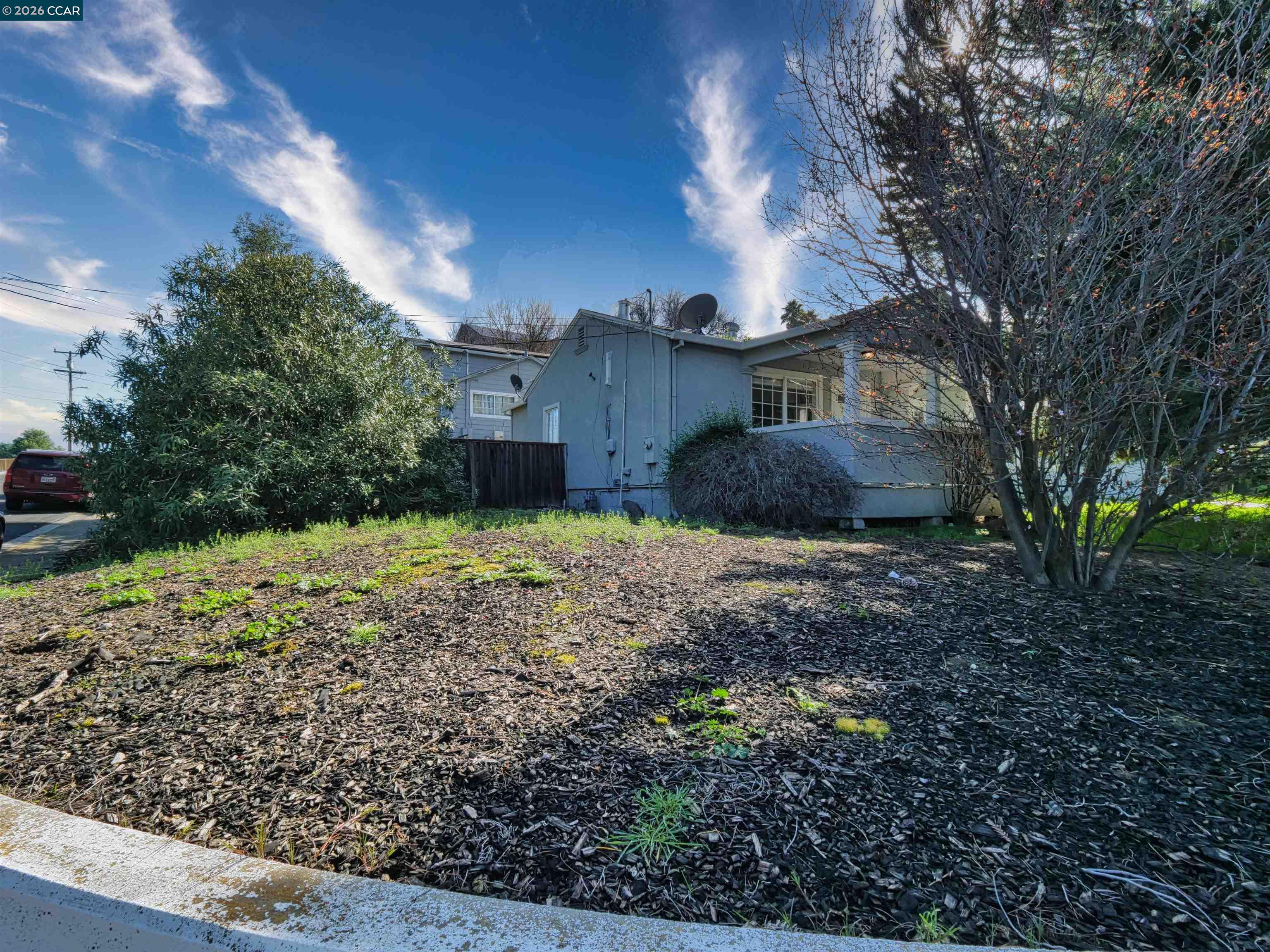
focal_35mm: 16
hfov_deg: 94.5
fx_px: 587
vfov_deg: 78.1
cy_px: 476
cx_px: 635
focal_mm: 8
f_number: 13
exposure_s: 1/80
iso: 160
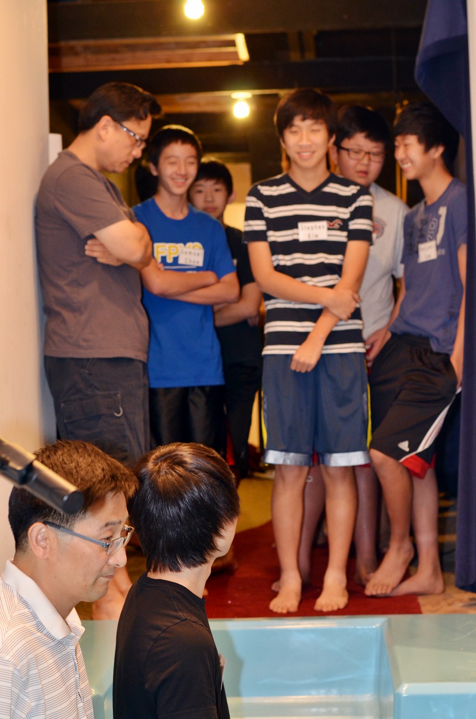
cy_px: 360
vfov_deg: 27.0
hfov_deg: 18.1
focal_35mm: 75
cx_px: 238
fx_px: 1494
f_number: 4
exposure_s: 1/60
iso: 800
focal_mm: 50
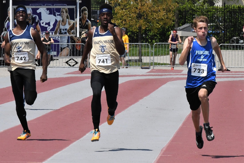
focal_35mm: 300
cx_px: 122
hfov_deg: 6.9
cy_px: 82
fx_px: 2033
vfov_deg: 4.6
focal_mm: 200
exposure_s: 1/1000
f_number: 22
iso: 2000
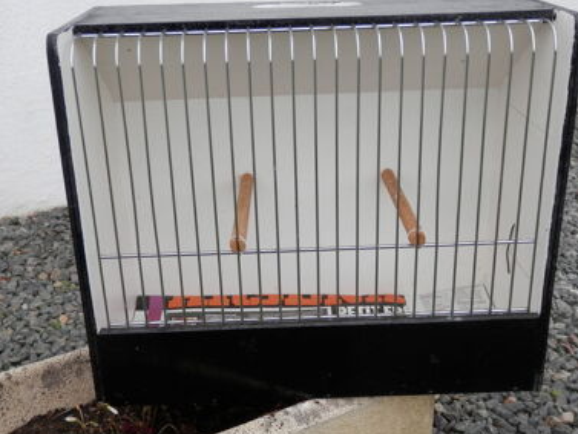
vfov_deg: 34.4
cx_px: 282
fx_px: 702
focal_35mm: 42
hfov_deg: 44.8
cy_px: 201
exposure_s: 1/80
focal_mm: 6
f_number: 3.4
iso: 80
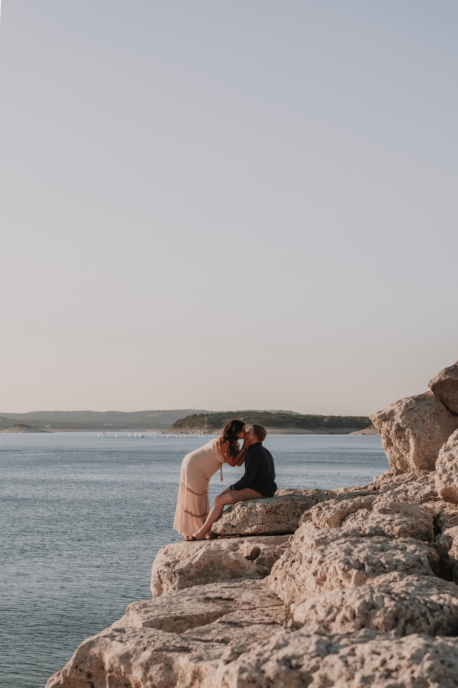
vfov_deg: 43.6
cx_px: 229
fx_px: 859
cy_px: 344
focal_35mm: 45
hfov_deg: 29.9
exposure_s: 1/2000
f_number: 2.5
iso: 160
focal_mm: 30
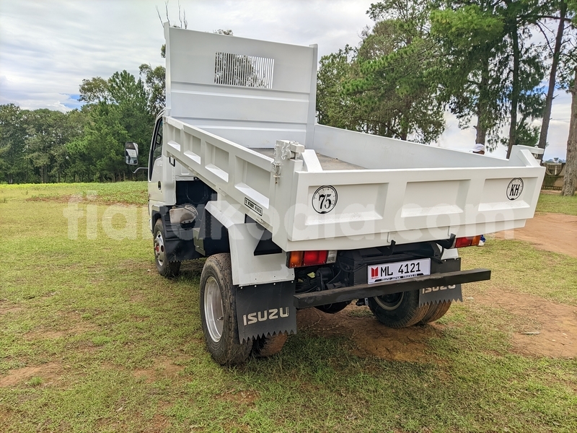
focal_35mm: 25
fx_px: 417
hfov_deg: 69.4
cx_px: 288
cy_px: 216
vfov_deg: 54.9
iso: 49
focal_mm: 4.71
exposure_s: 1/2160
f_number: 1.79
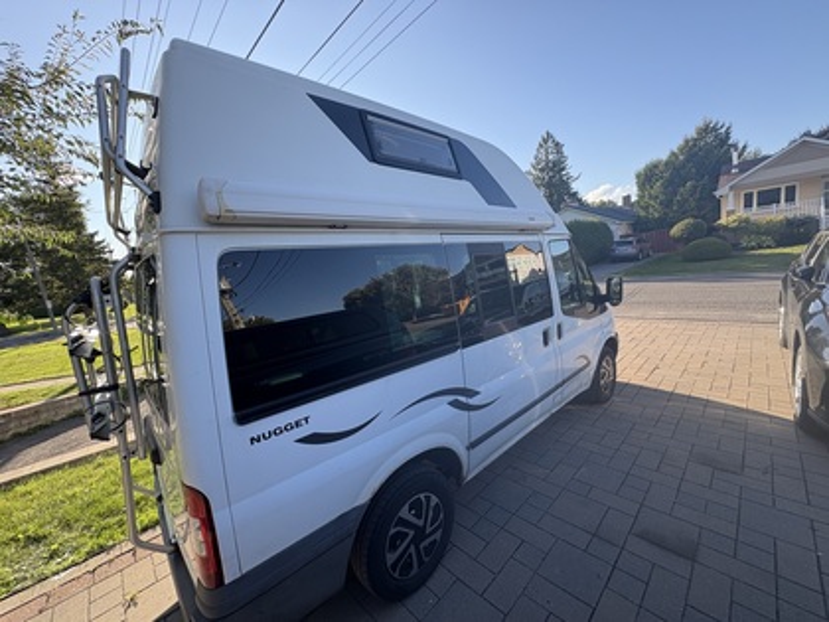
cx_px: 414
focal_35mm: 14
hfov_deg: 102.1
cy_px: 311
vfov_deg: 85.7
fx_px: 335
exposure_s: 1/286
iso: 40
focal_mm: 2.22
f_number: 2.2
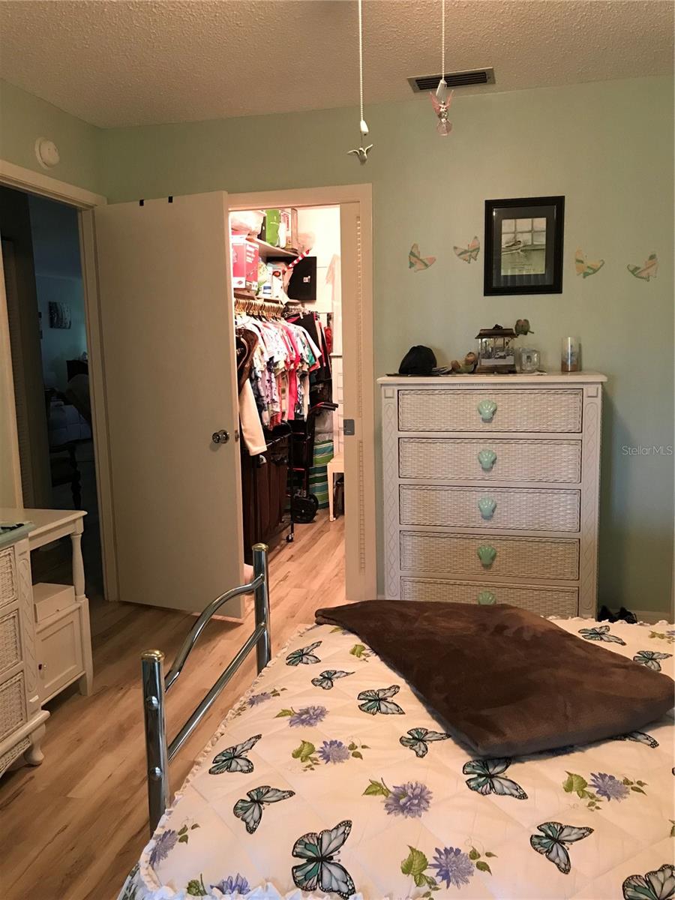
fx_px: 728
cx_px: 338
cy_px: 450
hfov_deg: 49.7
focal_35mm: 28
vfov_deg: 63.4
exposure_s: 1/13
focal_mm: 3.99
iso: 100
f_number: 1.8
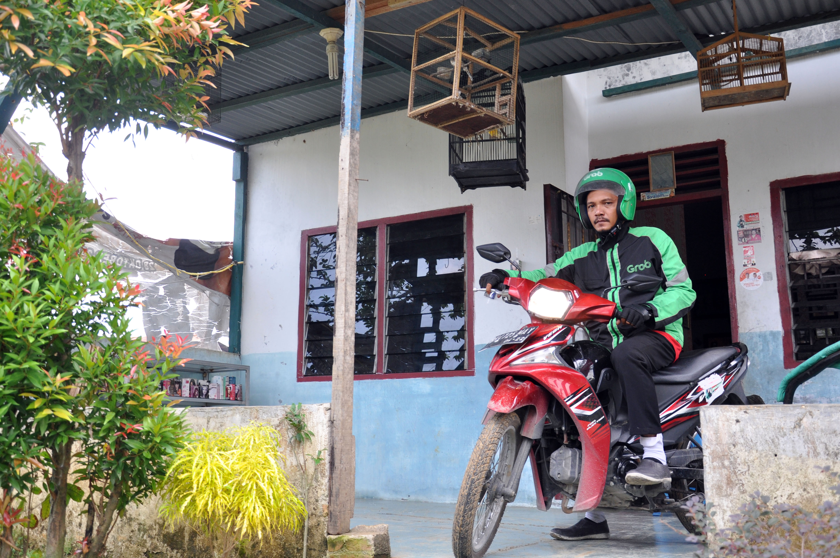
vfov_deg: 39.9
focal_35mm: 33
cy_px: 279
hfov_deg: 57.3
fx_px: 769
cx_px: 420
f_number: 3.8
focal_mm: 22
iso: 320
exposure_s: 1/160
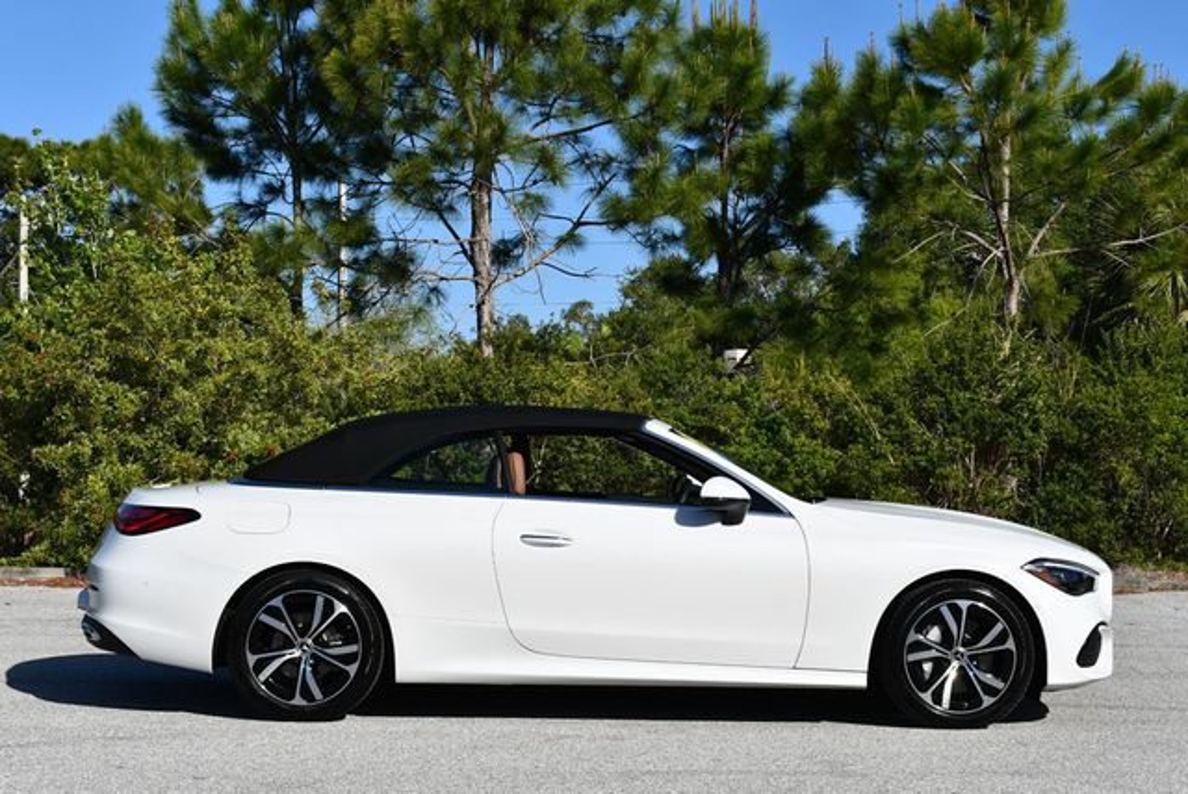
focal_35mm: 64
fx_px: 2114
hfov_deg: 31.4
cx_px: 594
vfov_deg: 21.3
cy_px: 397
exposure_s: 1/320
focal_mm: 32
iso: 100
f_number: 9
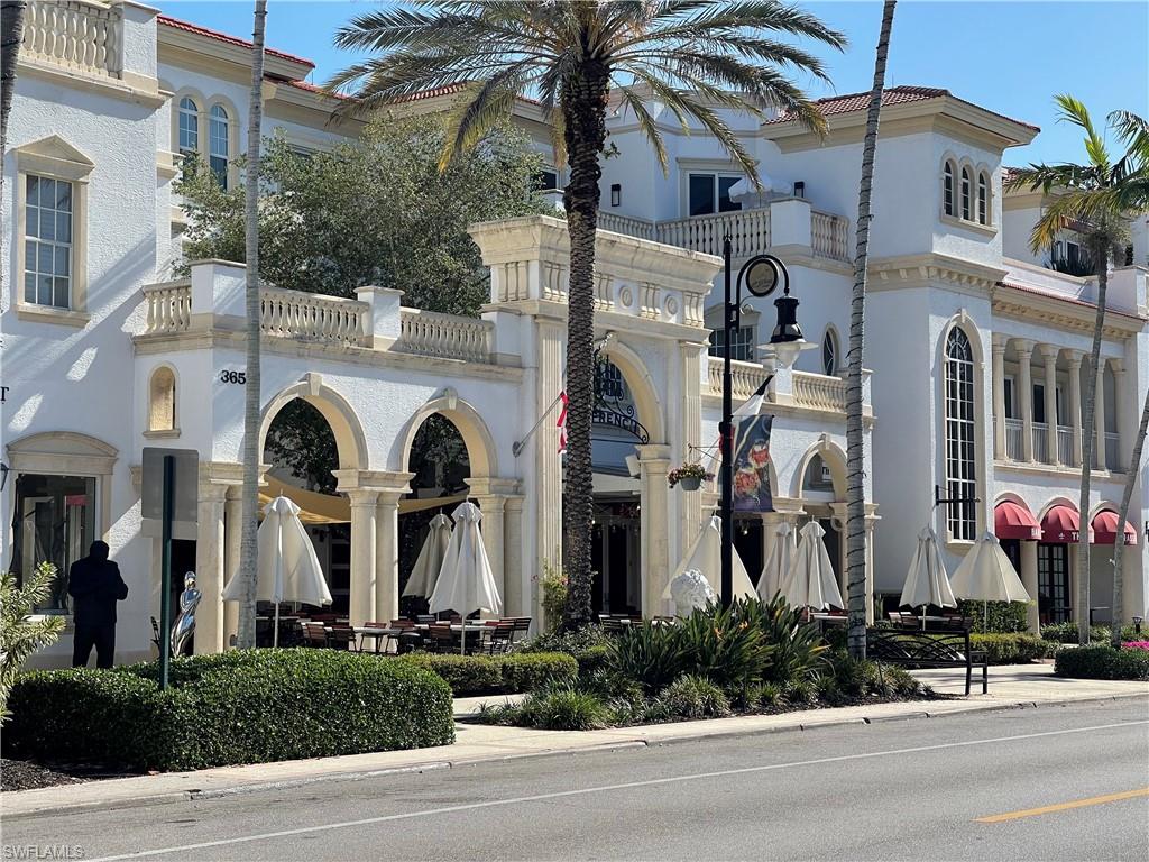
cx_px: 574
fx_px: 2124
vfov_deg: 22.9
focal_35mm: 64
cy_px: 431
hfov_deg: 30.3
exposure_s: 1/1074
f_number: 2.2
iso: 20
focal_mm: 7.5
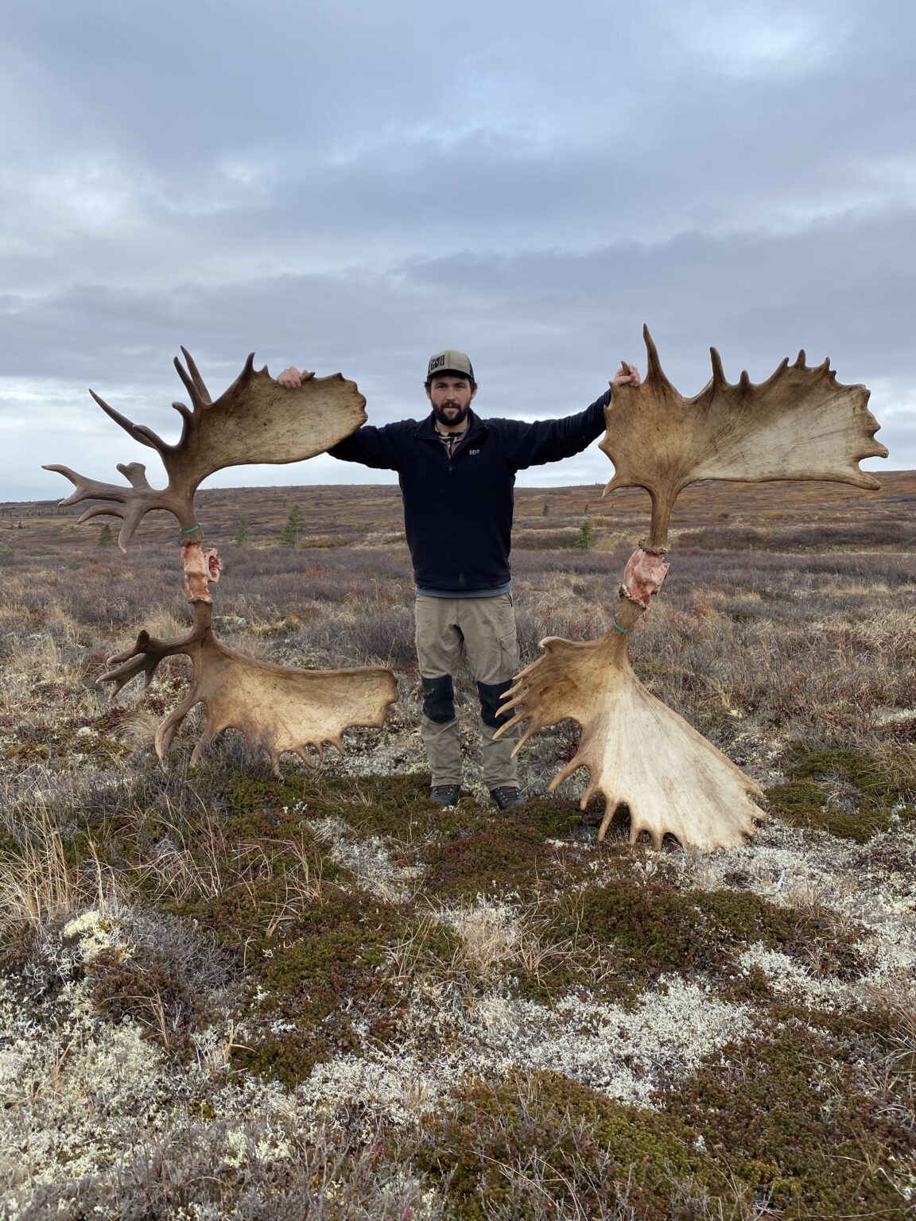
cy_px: 610
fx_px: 917
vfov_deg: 67.3
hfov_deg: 53.1
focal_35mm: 26
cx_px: 458
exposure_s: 1/1232
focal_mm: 4.25
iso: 32
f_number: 1.8
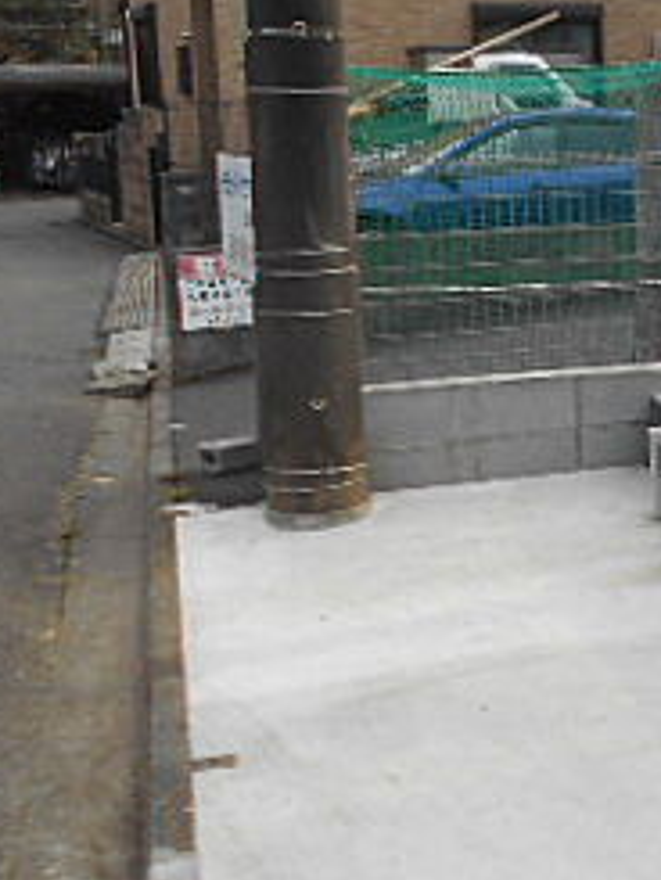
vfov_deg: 28.5
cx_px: 780
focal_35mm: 68
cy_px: 539
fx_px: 1730
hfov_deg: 20.3
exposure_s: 1/400
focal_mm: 4.6
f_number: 3.2
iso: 80
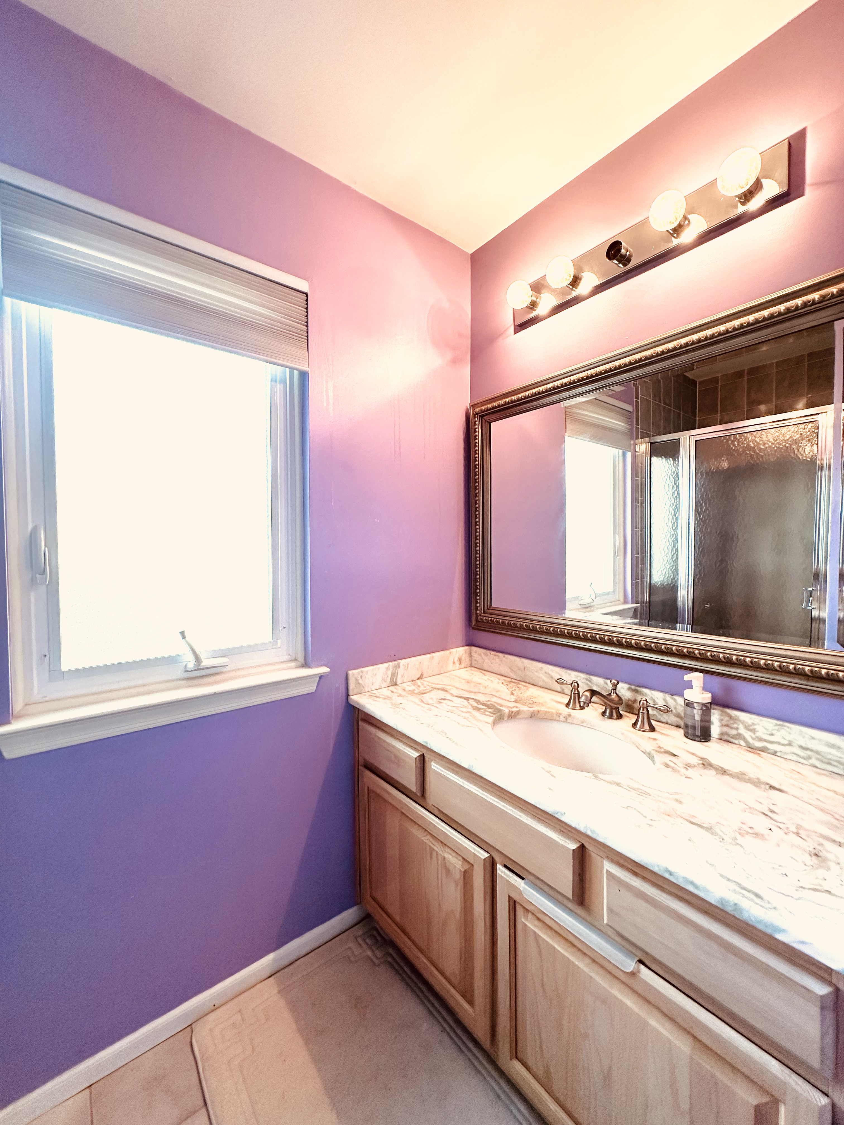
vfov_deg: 102.1
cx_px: 422
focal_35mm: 14
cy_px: 562
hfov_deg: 85.7
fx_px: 455
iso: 160
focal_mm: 2.22
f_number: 2.2
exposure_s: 1/120
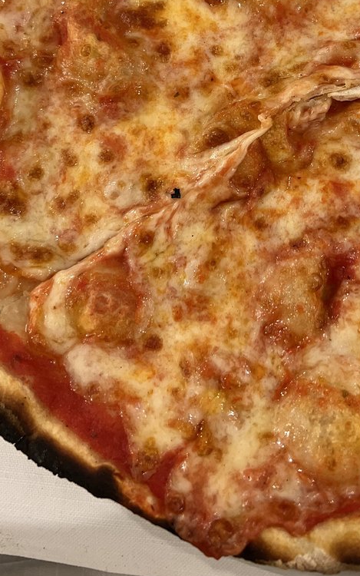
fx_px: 769
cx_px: 273
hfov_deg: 26.0
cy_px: 83
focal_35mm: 49
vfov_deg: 38.8
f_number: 1.5
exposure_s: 1/50
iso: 250
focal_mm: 5.7
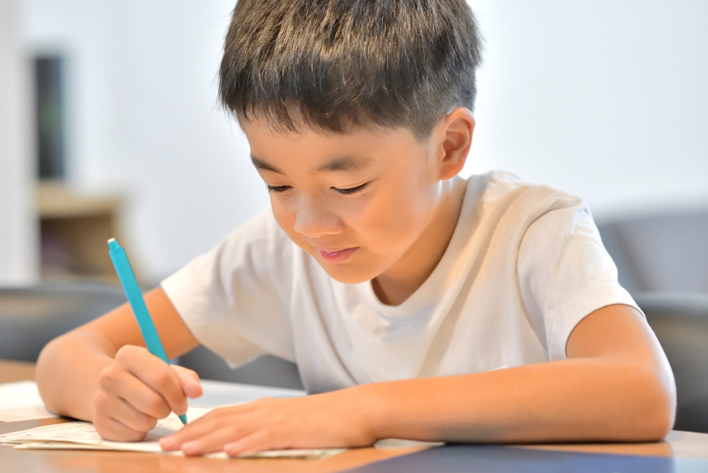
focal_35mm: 126
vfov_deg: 10.9
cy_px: 273
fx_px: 2478
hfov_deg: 16.2
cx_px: 294
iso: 2000
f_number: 2.8
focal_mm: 105
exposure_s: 1/400
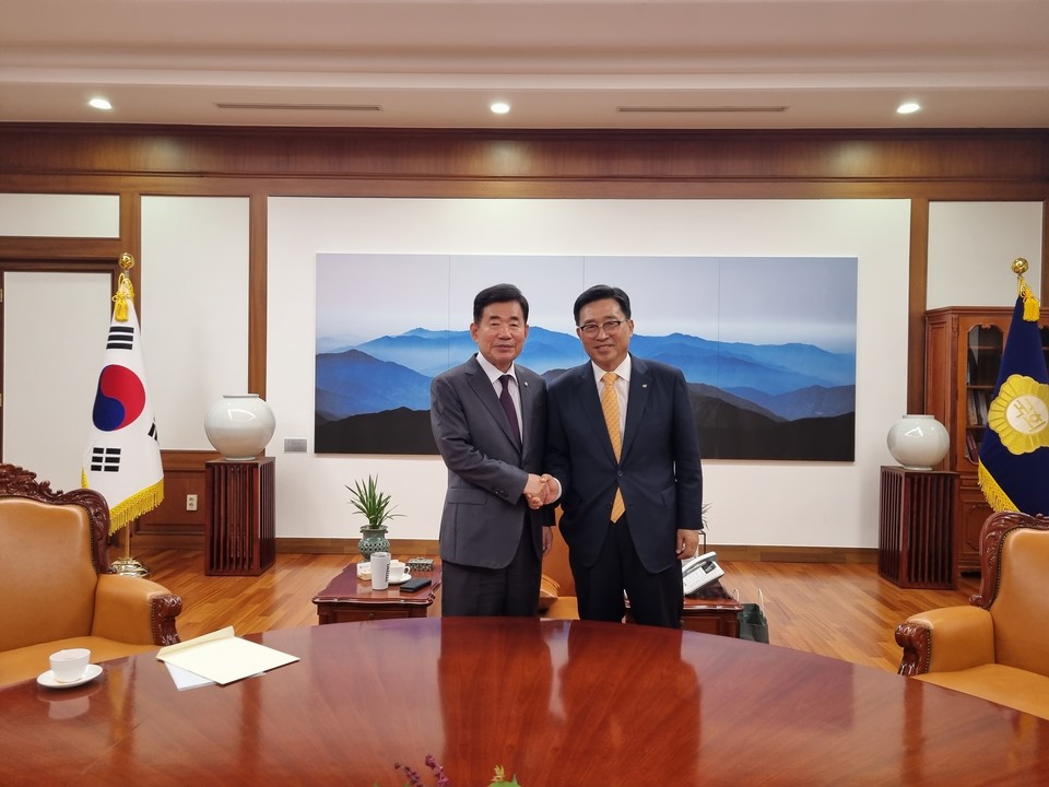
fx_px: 788
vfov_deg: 53.1
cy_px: 394
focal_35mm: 26
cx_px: 524
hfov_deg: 67.3
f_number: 1.8
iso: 200
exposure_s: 1/120
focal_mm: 5.4
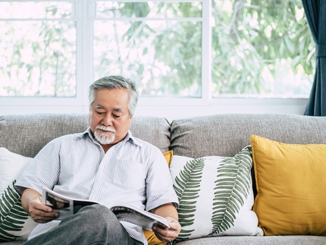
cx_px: 146
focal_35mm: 65
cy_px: 131
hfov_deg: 29.8
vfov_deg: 22.6
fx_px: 612
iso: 100
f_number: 2.5
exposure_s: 1/30
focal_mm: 50
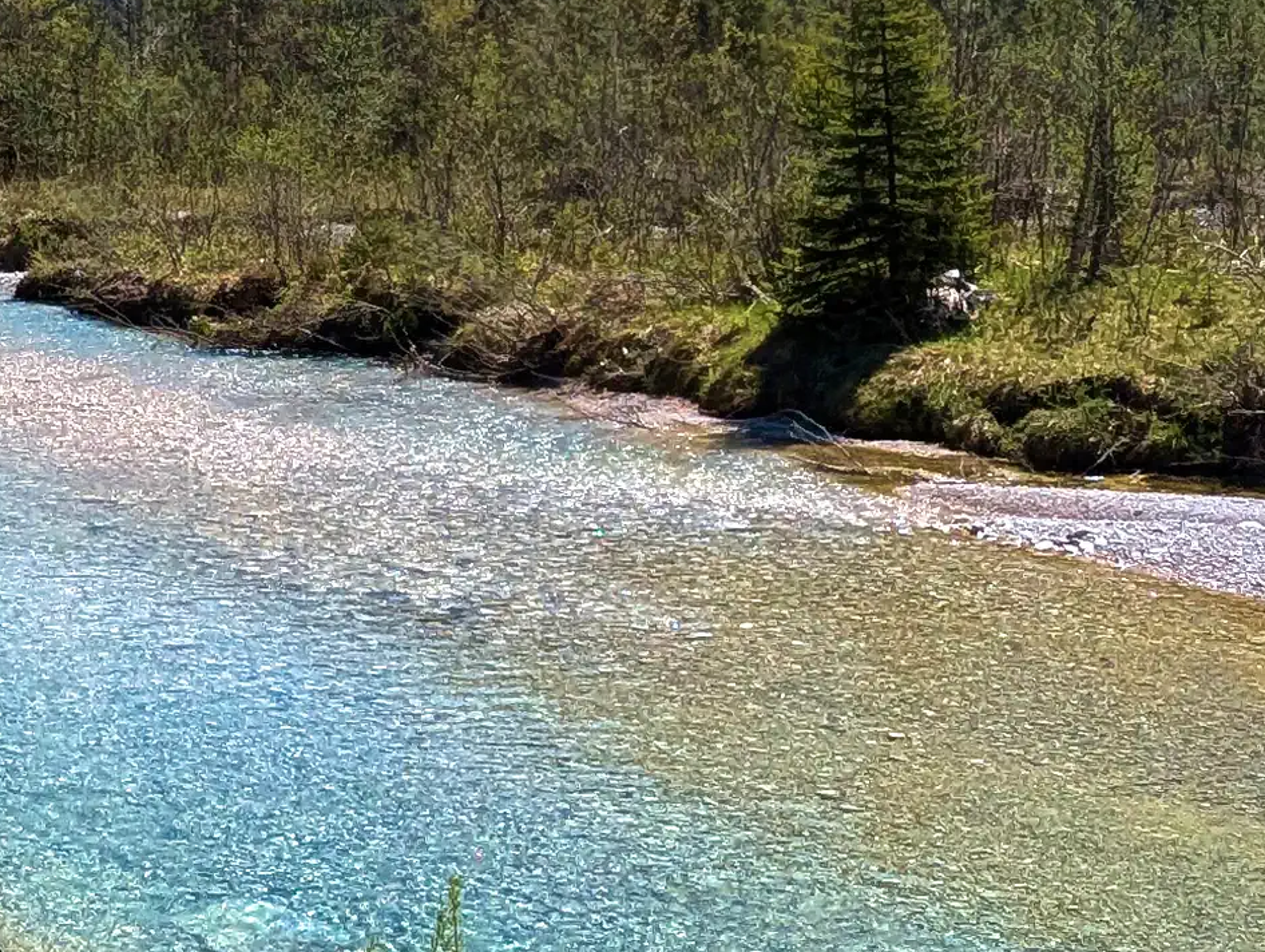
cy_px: 53
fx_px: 2525
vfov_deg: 20.8
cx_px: -19
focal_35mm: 69
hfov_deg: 26.5
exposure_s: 1/2907
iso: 53
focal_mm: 2.35
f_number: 2.2
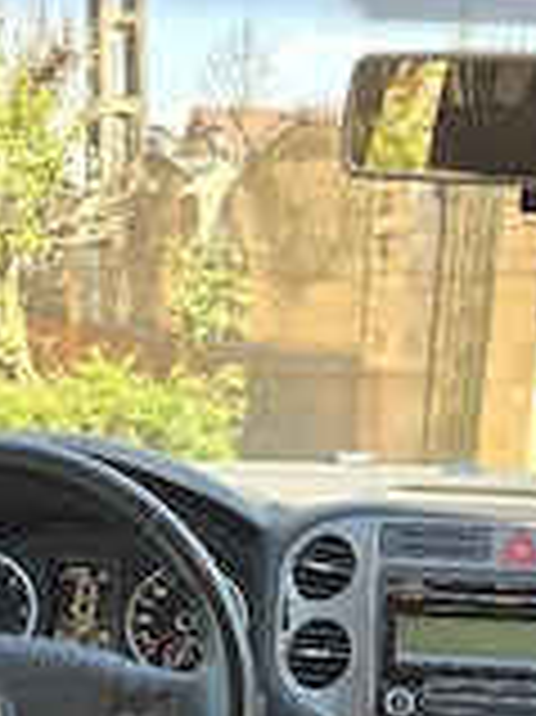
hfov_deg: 25.1
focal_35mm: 58
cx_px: 342
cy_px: 811
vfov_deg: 29.6
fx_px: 1199
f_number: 1.8
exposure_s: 1/182
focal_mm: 5.4
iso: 40
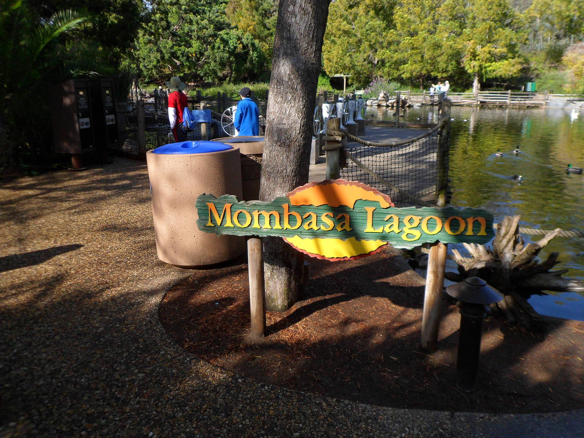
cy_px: 219
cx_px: 292
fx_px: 456
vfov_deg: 51.4
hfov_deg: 65.3
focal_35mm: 27
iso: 80
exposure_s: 1/750
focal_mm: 4.9
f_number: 3.3
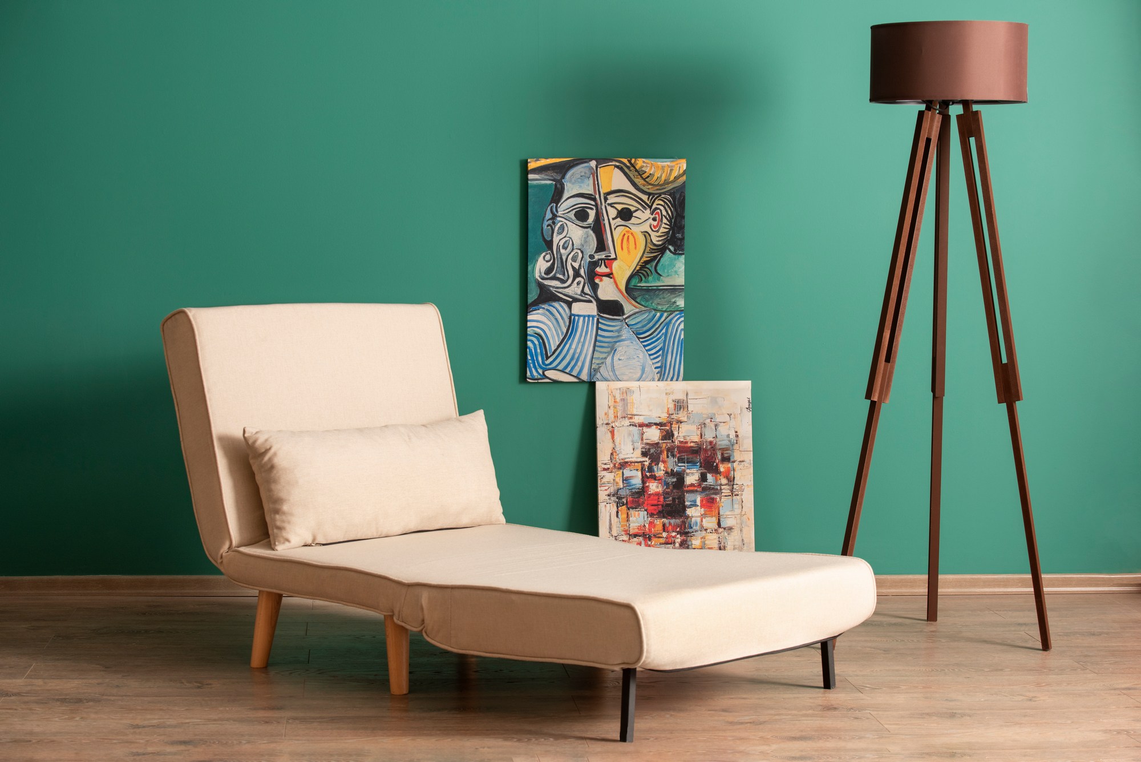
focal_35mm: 70
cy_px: 381
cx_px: 570
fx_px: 2219
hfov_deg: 28.8
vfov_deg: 19.5
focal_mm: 70
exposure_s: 1/160
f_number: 7.1
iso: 160
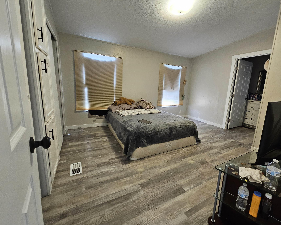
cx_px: 152
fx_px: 116
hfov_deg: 100.5
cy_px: 110
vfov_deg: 88.0
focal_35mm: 14
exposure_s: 1/40
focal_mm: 2.2
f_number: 2.2
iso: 320
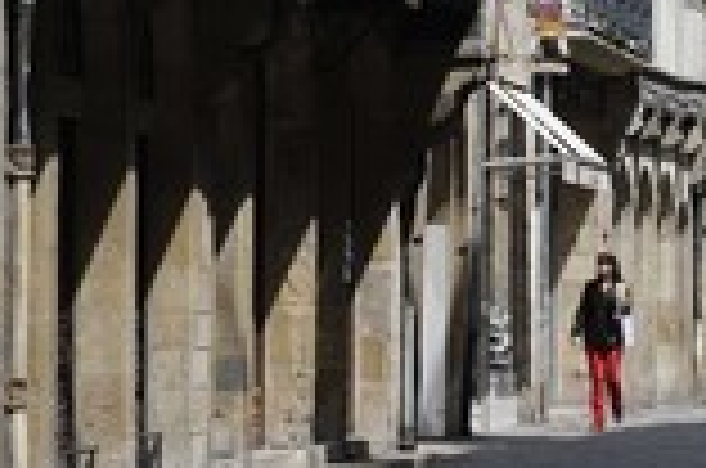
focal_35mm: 282
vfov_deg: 4.8
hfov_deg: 7.3
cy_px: 54
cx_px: 344
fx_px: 5519
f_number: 7.1
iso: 200
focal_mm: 105
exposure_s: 1/320
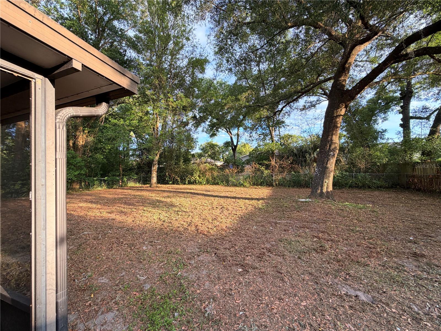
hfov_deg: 102.1
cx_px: 220
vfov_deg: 85.7
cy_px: 166
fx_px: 178
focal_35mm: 14
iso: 40
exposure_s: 1/148
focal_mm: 2.22
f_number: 2.2
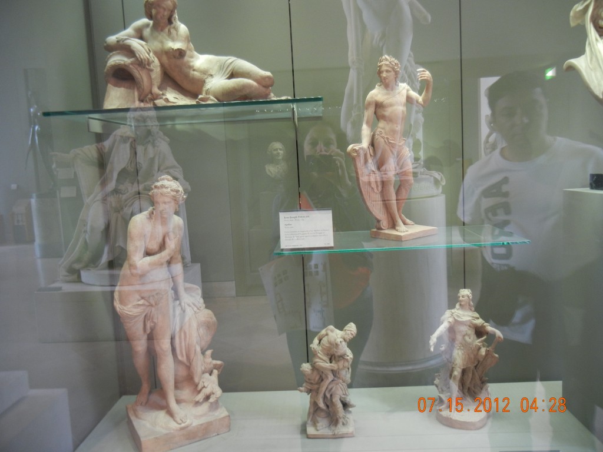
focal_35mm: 30
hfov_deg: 60.0
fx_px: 523
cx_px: 302
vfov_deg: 46.8
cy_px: 226
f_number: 3.5
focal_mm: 5.4
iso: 200
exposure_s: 1/6.2
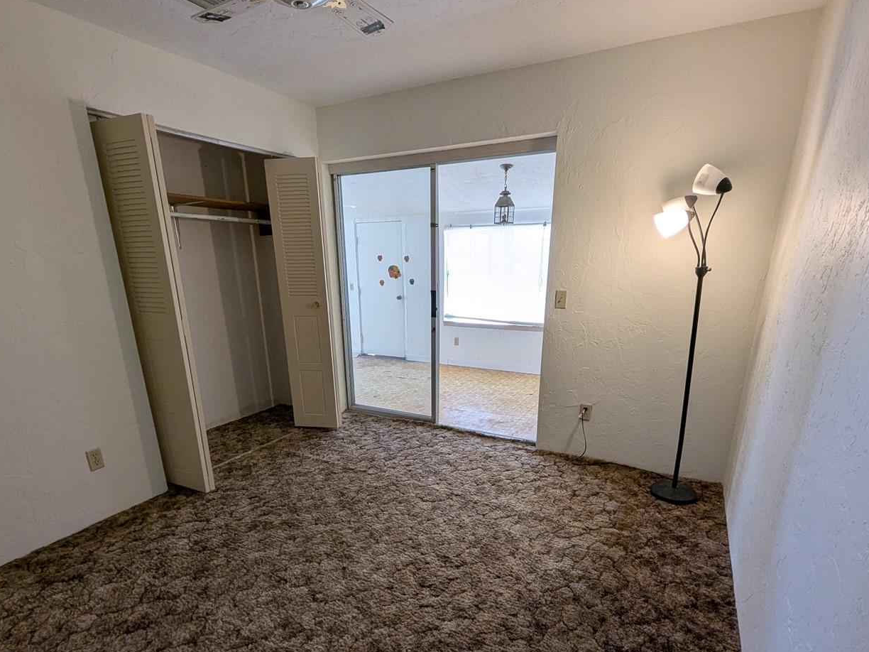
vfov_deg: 73.3
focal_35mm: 17
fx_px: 427
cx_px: 425
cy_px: 411
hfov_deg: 91.0
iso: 50
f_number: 2.2
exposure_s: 1/24
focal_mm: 1.95
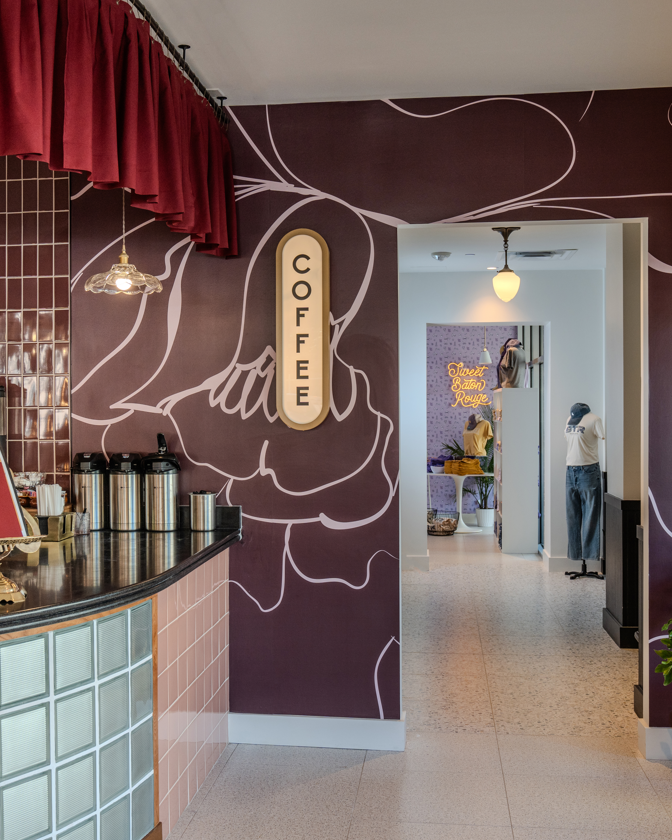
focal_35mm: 44
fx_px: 1094
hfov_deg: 34.1
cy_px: 421
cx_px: 292
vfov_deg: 42.0
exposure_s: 1/50
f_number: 6.3
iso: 400
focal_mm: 31
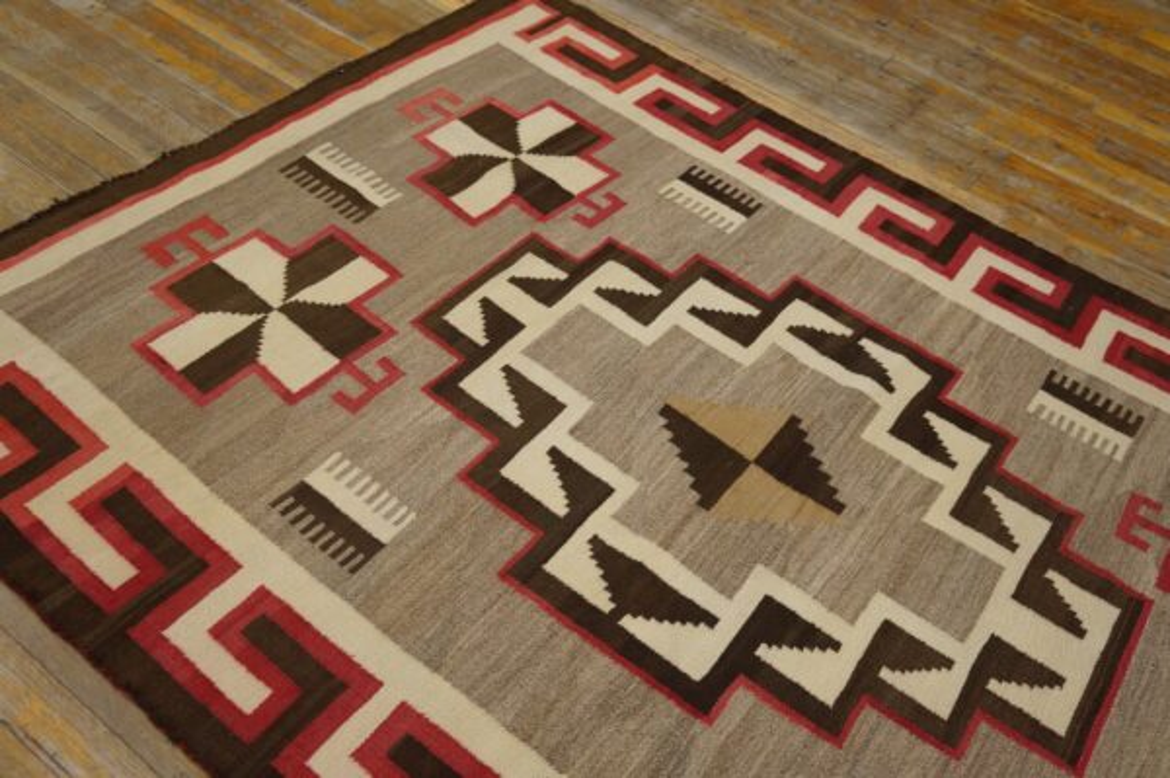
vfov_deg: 38.3
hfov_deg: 55.1
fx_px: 1120
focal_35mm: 34
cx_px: 585
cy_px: 389
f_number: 4
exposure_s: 1/160
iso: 1250
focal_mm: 23
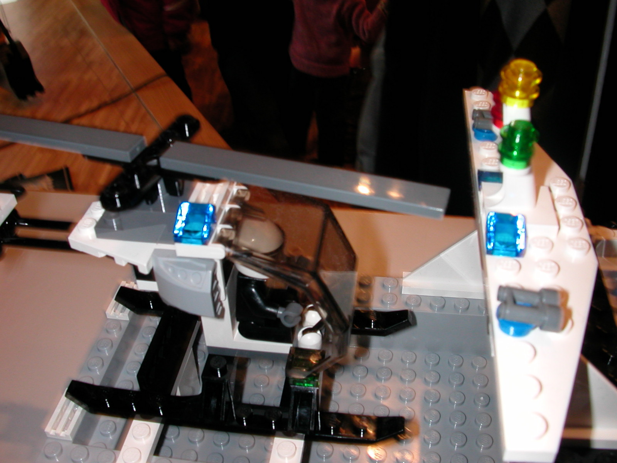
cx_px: 308
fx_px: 659
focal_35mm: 37
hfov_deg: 50.1
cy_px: 232
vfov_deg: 38.7
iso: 100
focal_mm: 5.6
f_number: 4.5
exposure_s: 1/30
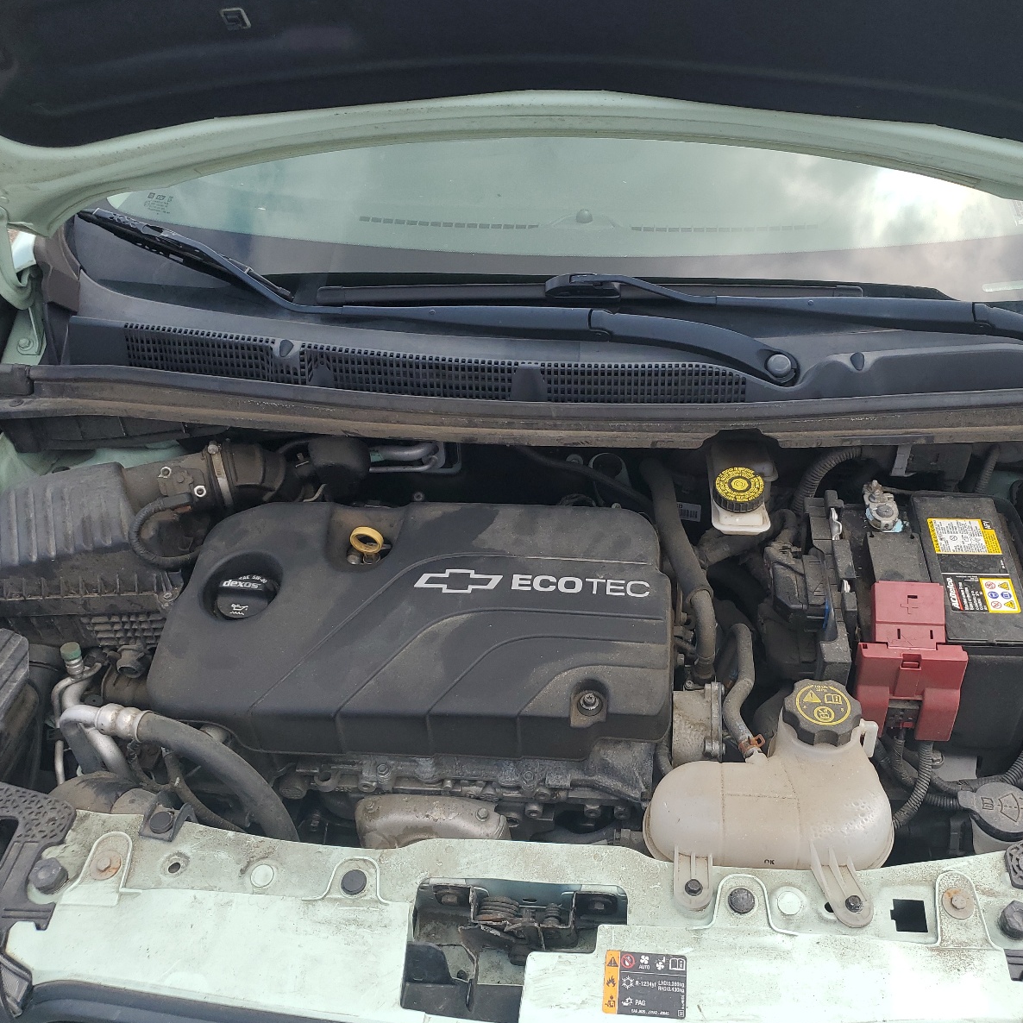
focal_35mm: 31
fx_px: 1036
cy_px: 516
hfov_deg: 52.3
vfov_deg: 52.5
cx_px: 593
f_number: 1.5
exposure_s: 1/1667
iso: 50
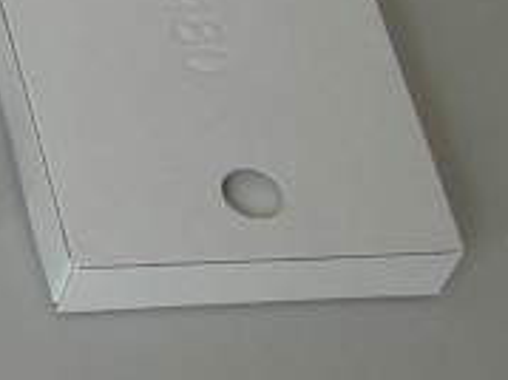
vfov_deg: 6.8
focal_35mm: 217
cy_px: 162
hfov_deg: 8.2
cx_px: -840
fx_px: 3182
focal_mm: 7.8
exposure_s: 1/32.7
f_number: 2.8
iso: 64
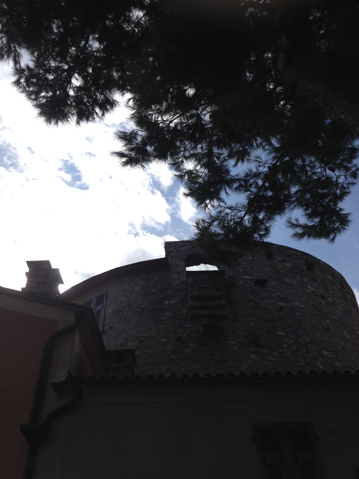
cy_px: 240
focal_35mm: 35
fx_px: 484
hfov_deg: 40.7
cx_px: 180
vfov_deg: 52.6
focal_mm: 4.28
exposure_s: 1/3247
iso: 50
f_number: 2.4
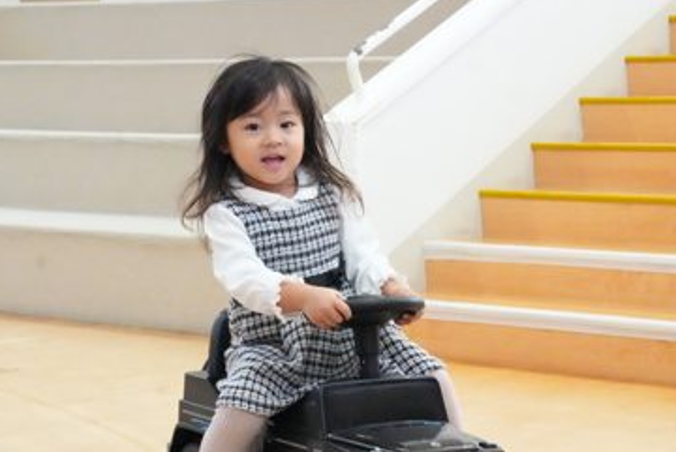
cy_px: 243
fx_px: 1721
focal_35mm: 92
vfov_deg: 15.0
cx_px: 364
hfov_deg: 22.2
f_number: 10
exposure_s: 1/825
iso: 25600
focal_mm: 55
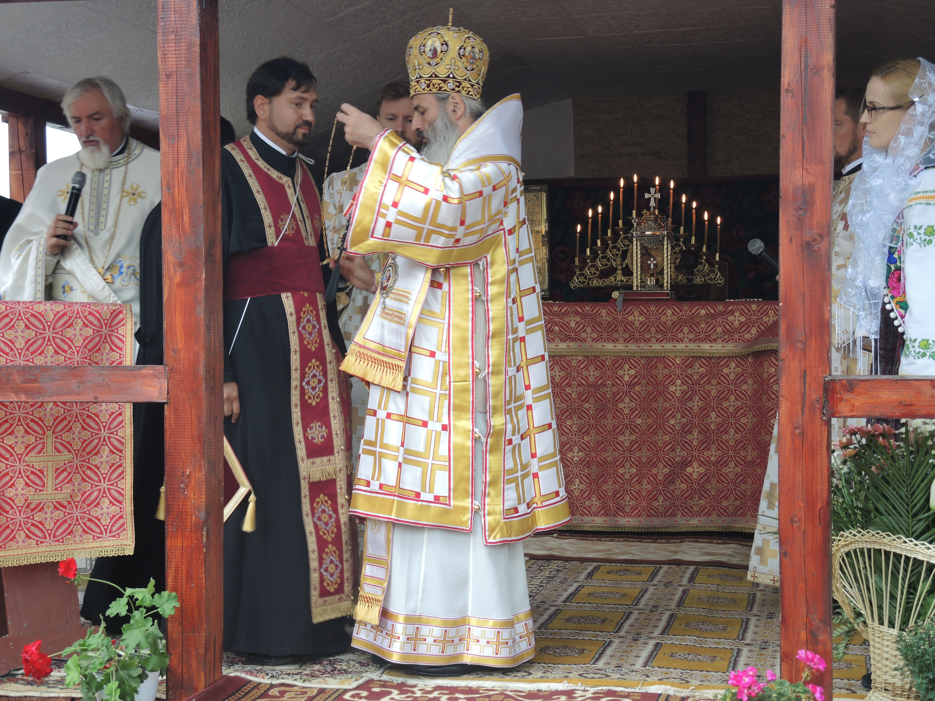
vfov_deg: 25.2
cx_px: 468
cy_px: 350
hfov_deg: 33.2
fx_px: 1567
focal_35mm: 58
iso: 110
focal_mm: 12.5
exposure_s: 1/50
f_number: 2.8
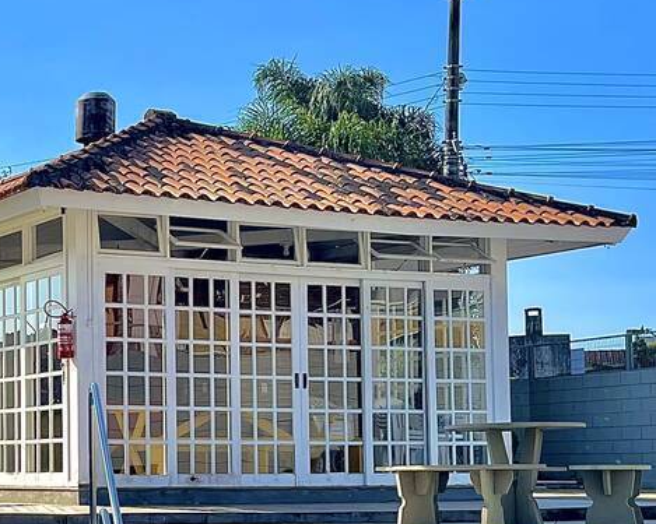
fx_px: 1456
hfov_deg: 23.2
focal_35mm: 75
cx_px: -134
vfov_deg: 20.3
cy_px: 355
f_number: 1.6
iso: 32
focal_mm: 5.1
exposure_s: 1/3257
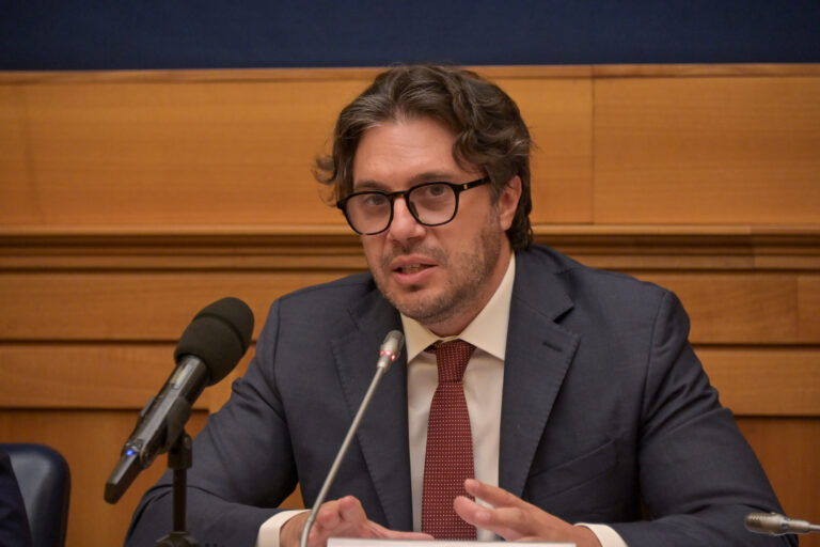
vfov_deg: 6.5
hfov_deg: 9.8
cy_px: 274
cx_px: 410
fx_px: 4783
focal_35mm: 210
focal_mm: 210
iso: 2500
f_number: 5.6
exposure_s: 1/160
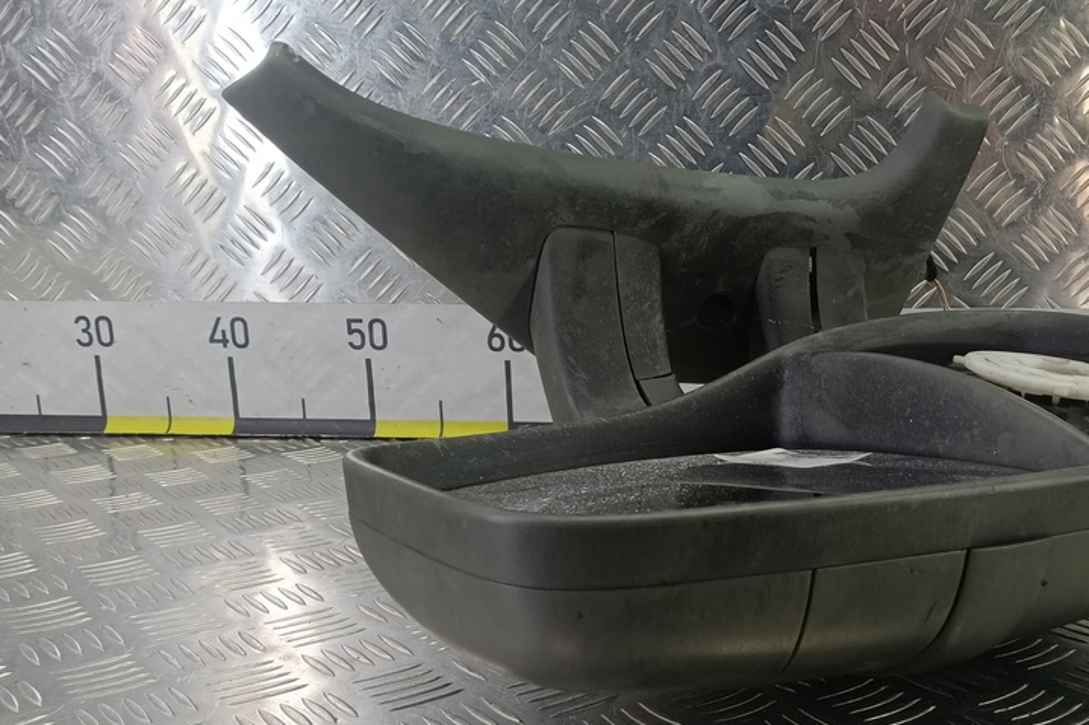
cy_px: 440
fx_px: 1210
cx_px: 774
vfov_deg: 33.3
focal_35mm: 40
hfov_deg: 47.2
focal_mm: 4.11
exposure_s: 1/50
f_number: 1.6
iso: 129
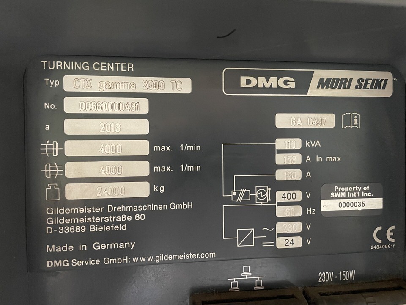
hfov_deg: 67.3
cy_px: 152
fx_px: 305
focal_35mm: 26
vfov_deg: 53.1
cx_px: 203
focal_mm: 4.2
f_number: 1.6
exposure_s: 1/30
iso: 800
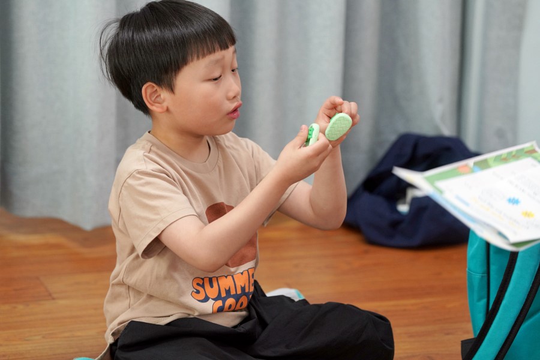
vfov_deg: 8.8
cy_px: 180
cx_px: 270
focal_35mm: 156
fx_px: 2340
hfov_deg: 13.2
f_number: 4
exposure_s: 1/160
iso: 1600
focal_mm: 156
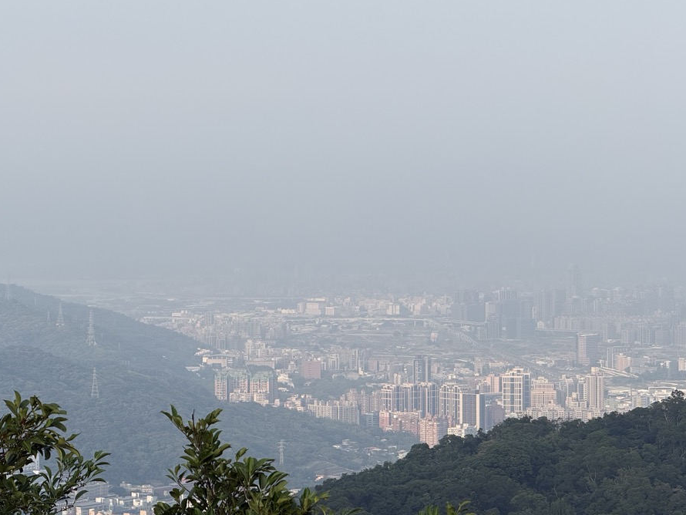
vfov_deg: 10.8
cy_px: 281
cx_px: 318
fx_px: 2736
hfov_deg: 14.3
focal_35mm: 138
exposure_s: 1/776
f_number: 2.8
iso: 50
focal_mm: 15.66
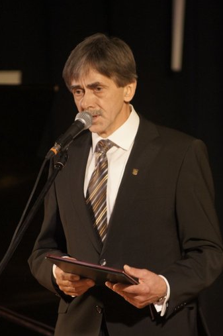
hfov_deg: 2.8
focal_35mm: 487
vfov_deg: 4.2
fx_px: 4534
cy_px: 169
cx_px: 117
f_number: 5.6
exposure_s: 1/80
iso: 1600
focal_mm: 300
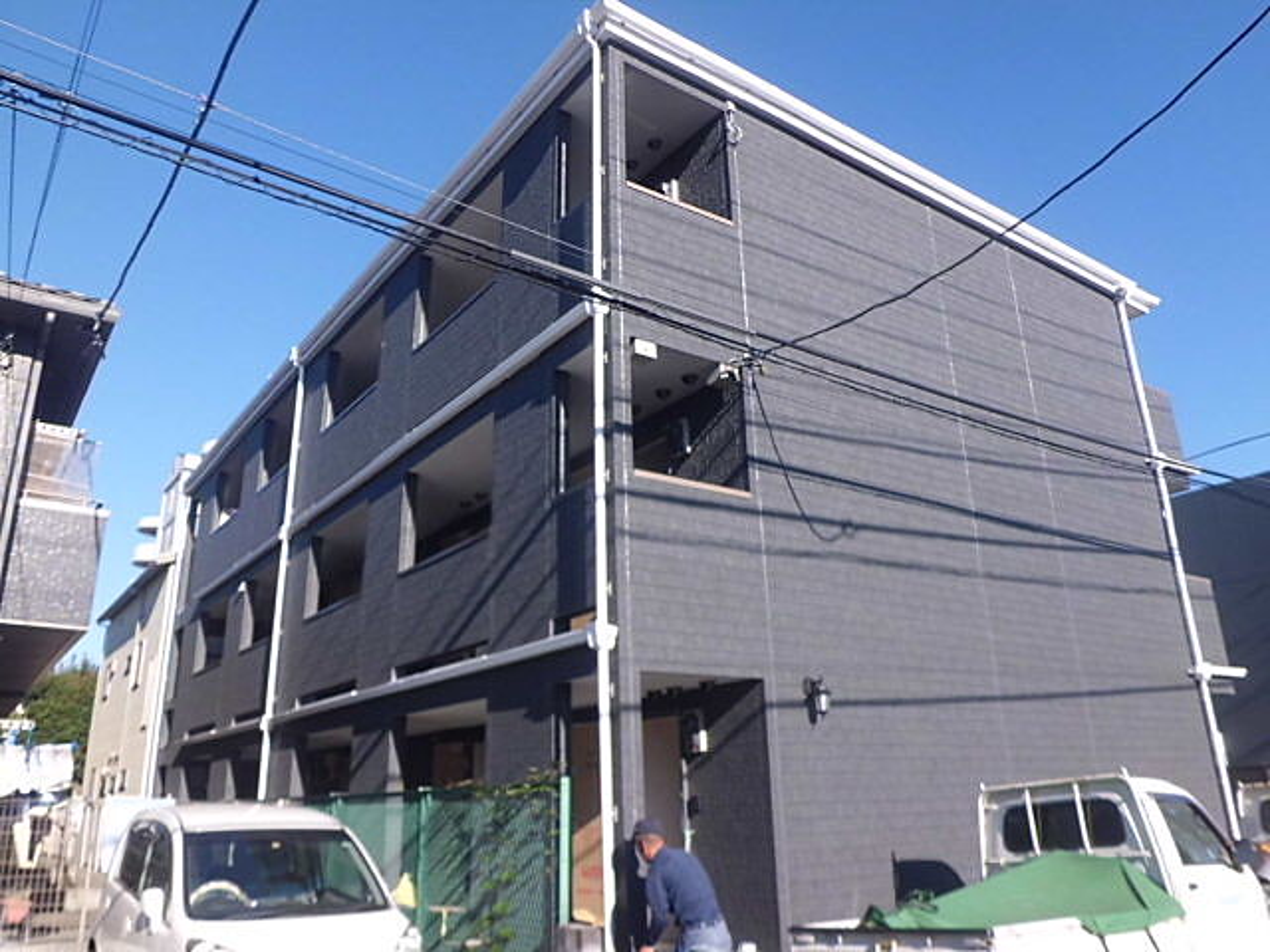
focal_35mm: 26
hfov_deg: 67.3
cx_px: 635
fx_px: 954
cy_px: 476
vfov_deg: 53.1
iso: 64
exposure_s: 1/100
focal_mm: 4.7
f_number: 7.9
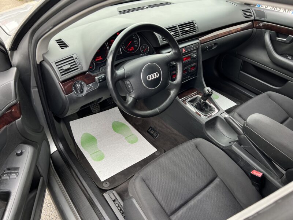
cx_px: 146
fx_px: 220
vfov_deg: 53.1
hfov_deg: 67.3
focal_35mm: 26
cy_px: 110
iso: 40
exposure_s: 1/121
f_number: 1.5
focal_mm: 5.7
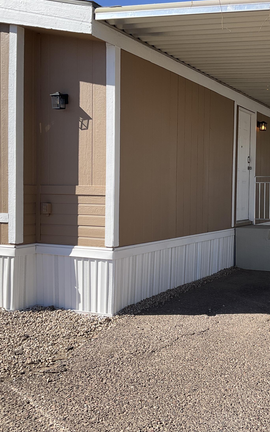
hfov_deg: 30.0
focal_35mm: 42
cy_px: 212
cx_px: 207
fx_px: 495
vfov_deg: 47.2
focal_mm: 3
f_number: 1.8
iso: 25
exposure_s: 1/1534
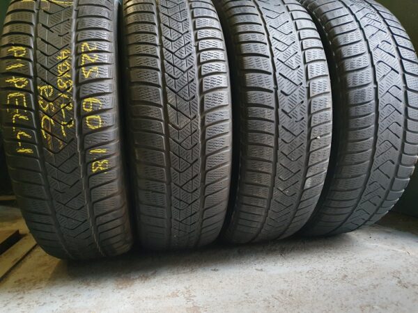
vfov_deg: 53.1
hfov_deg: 67.3
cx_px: 209
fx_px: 314
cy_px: 156
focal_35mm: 26
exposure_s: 1/50
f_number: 1.5
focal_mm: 4.32
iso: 500
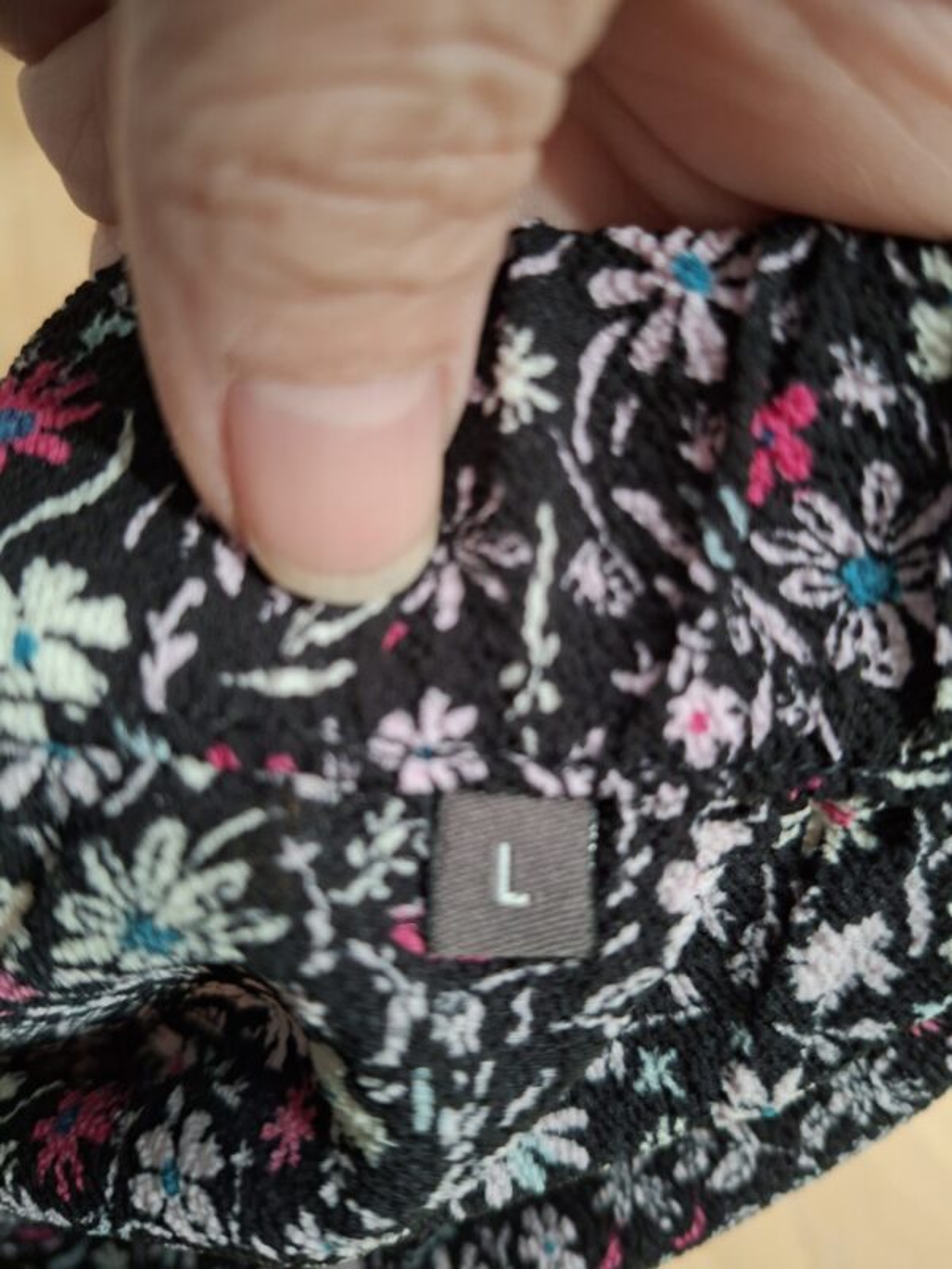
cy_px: 634
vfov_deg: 73.9
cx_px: 476
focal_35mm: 23
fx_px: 843
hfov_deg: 58.9
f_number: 1.8
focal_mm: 5.54
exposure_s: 1/25
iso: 500
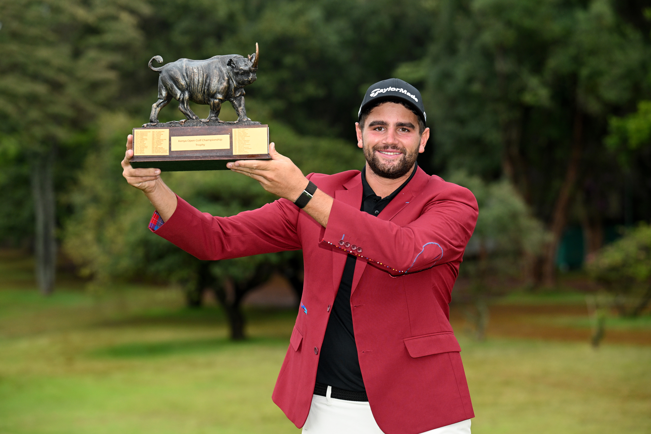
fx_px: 1989
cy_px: 217
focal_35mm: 110
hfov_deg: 18.6
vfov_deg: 12.5
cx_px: 326
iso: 800
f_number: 4
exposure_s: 1/250
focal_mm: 110
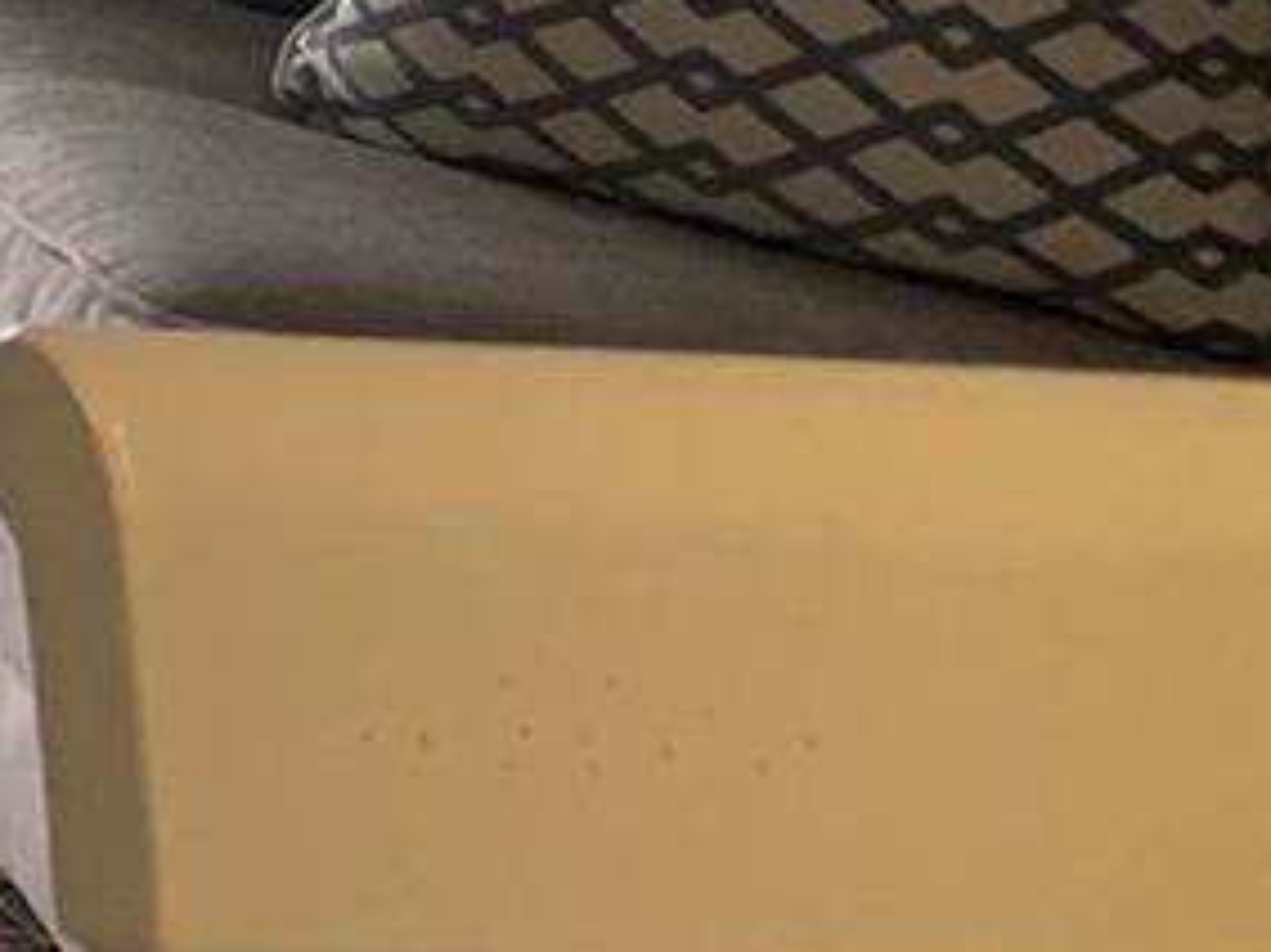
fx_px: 6900
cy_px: -1019
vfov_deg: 7.5
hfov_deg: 8.2
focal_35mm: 188
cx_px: -3023
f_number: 1.8
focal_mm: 4.25
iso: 25
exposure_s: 1/120
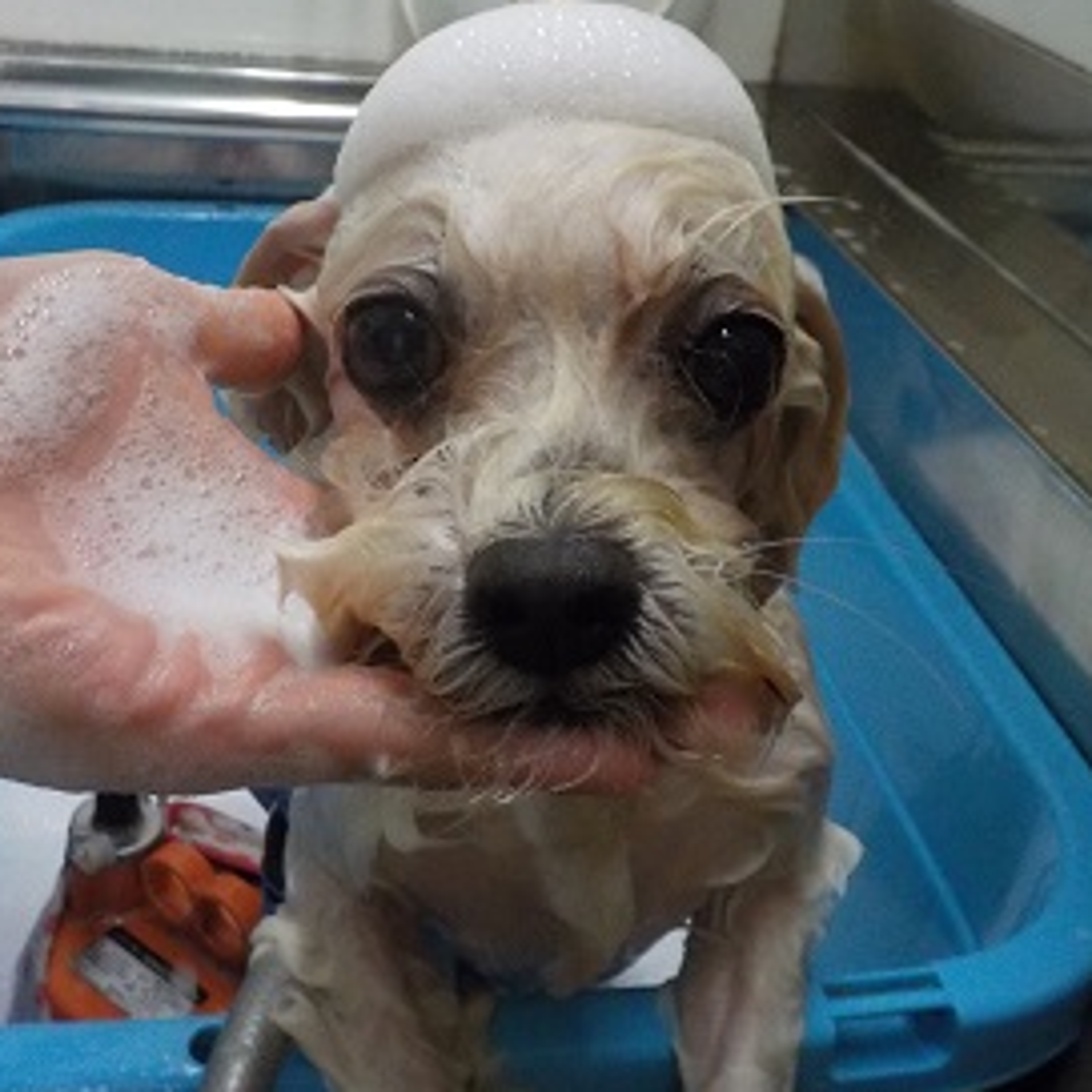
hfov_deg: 42.8
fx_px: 1392
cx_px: 558
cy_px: 426
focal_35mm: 39
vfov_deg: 42.6
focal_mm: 4.1
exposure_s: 1/125
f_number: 3.3
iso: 800
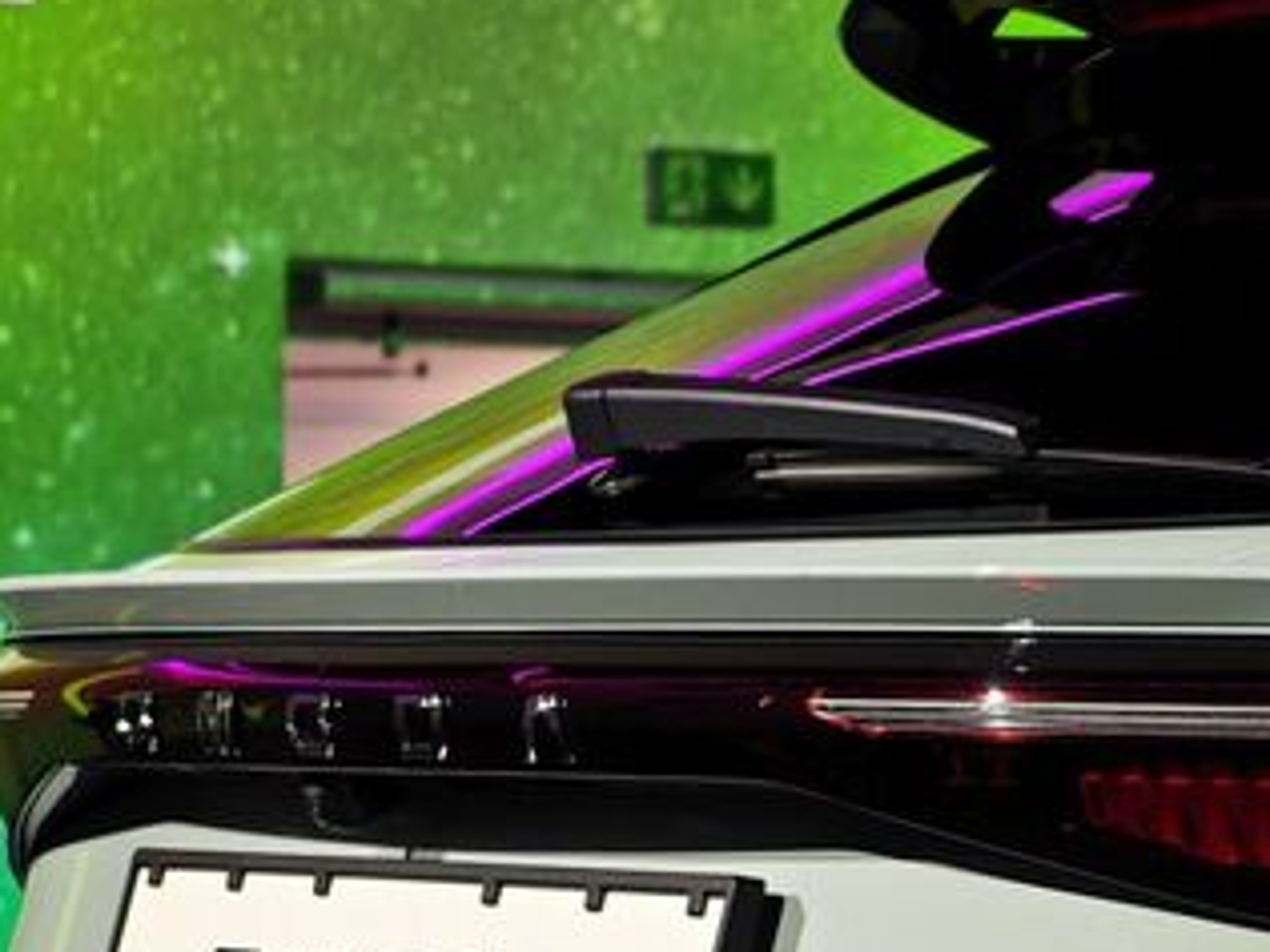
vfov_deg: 7.3
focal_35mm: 203
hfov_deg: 9.7
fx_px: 7448
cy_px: 1002
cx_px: 1258
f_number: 1.8
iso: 160
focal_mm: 12.28
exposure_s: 1/100
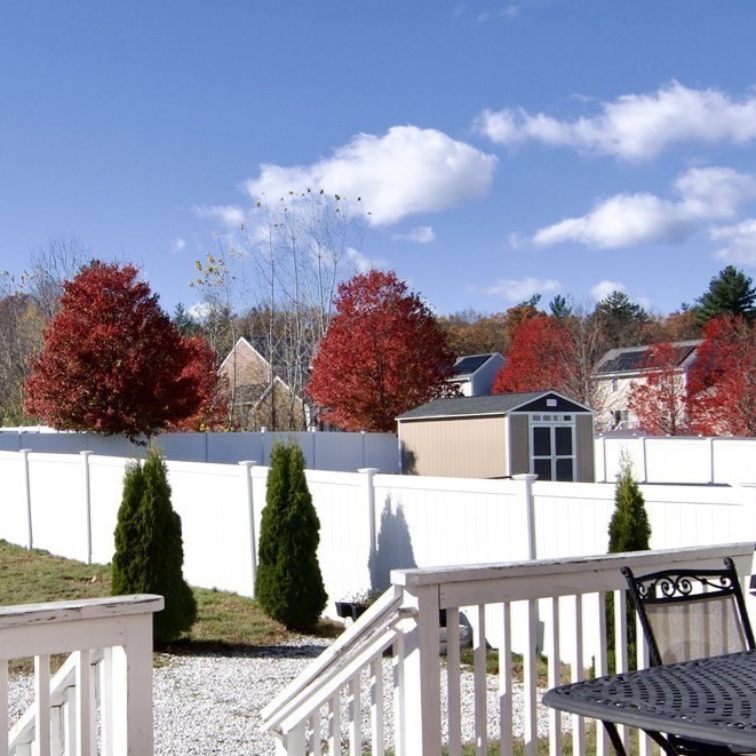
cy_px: 464
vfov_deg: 33.1
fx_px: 1268
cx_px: 224
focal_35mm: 51
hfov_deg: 32.8
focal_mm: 13
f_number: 7.1
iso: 320
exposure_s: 1/2000
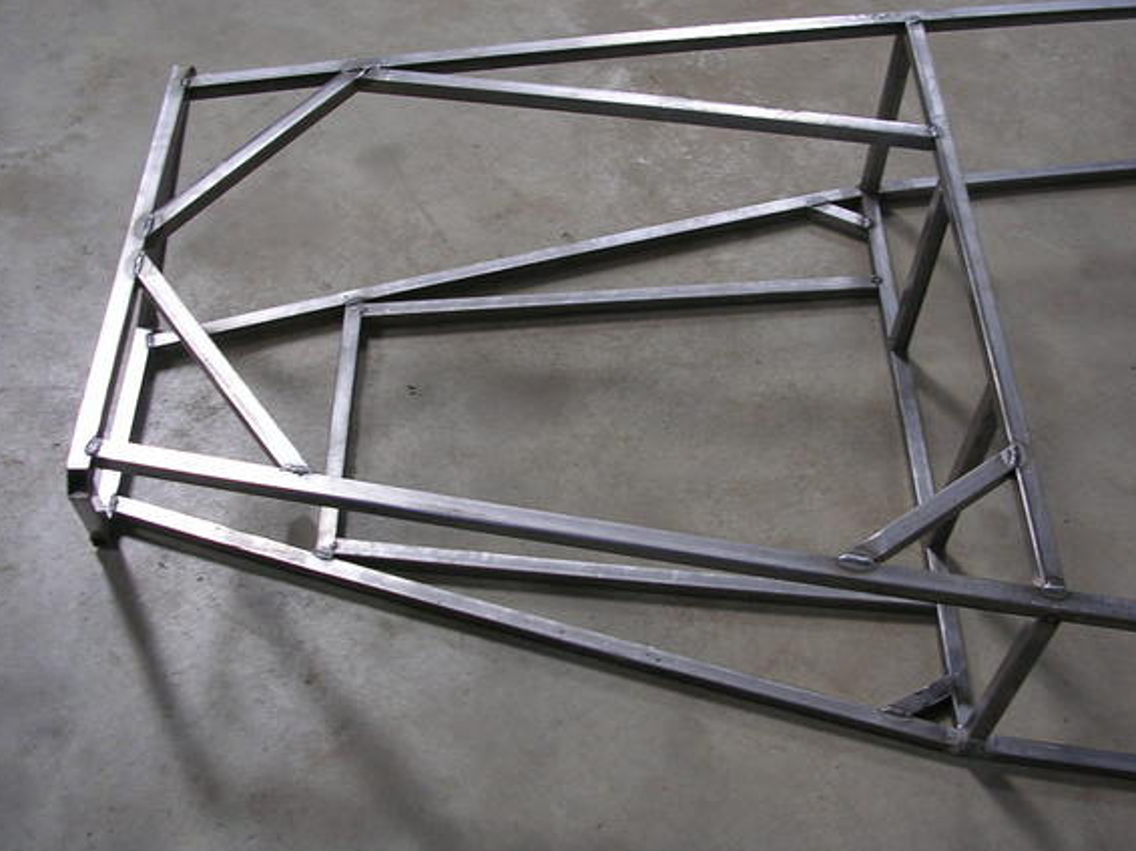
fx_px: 1411
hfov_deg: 43.8
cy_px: 383
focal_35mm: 43
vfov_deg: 33.5
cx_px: 614
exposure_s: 1/19.3
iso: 50
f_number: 2.8
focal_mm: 5.8
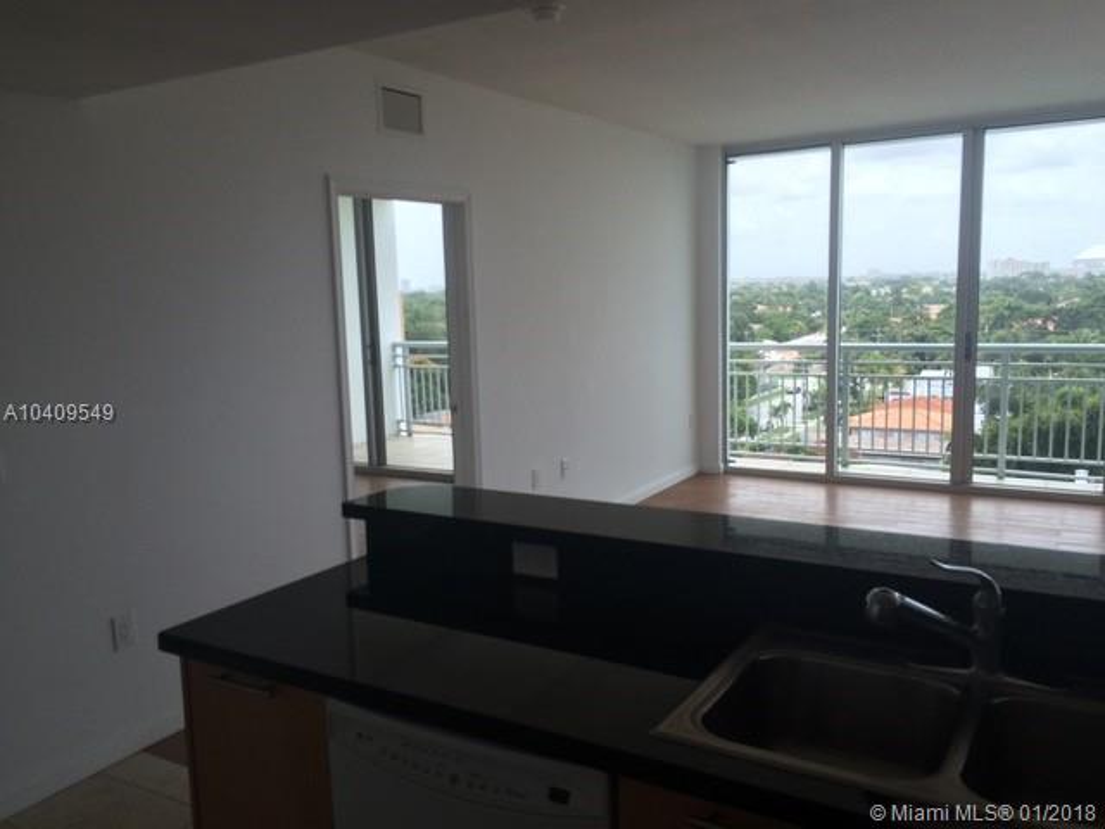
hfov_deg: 61.7
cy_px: 414
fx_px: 926
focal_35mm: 29
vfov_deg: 48.2
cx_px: 552
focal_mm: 4.15
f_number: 2.2
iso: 32
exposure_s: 1/427
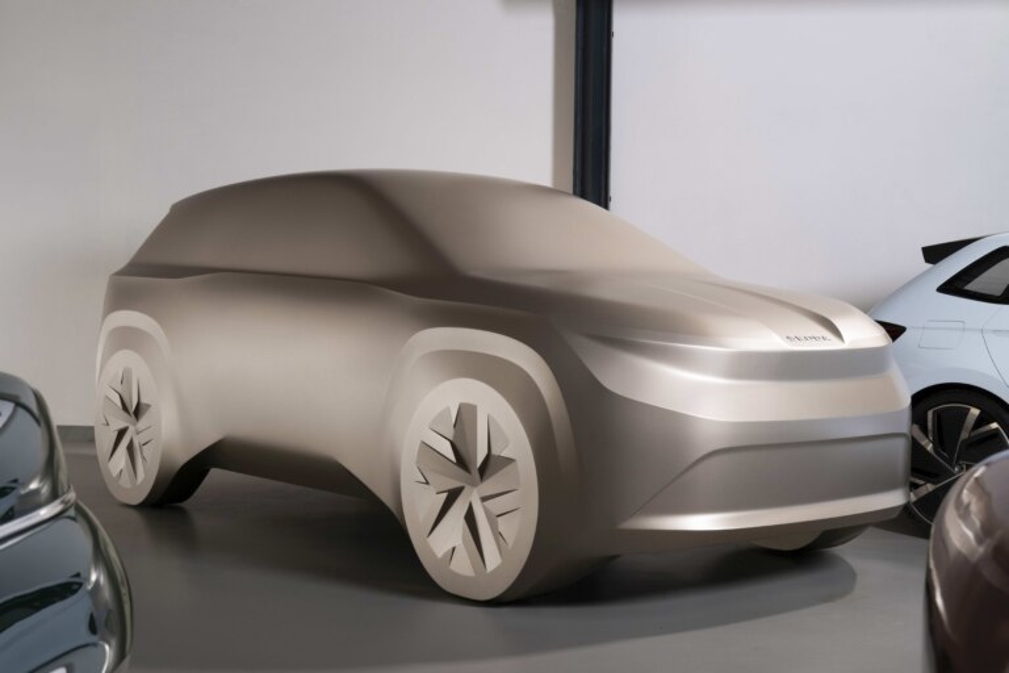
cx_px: 504
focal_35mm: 49
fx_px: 1373
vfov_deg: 27.5
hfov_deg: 40.3
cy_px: 336
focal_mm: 49
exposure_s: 2
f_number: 10
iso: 200
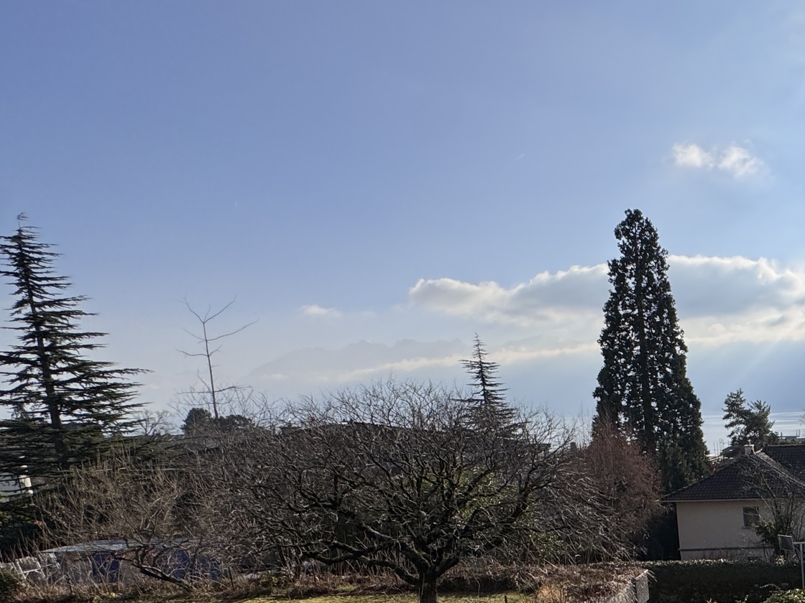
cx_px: 898
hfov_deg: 43.2
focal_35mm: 32
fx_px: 744
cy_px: 515
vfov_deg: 41.5
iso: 40
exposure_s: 1/3717
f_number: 2.2
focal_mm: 2.22
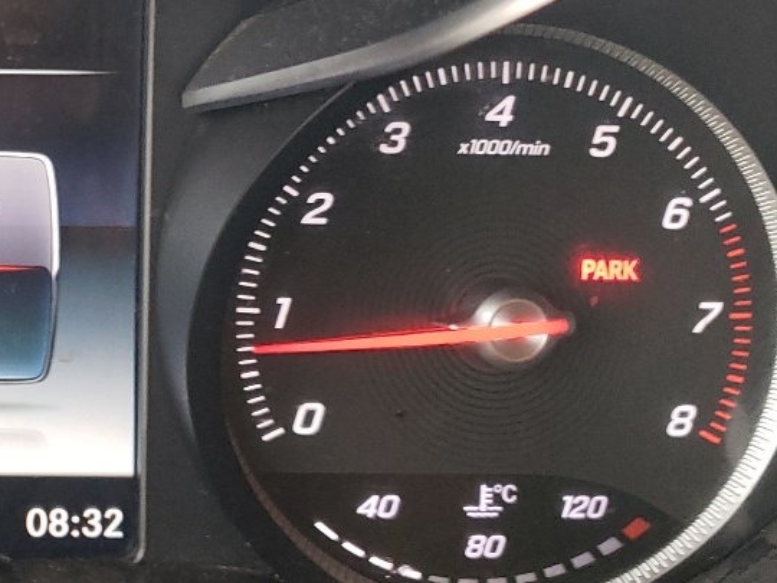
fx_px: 1728
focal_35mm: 77
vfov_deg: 19.0
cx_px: -160
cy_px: 147
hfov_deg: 23.2
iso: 165
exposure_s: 1/50
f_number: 1.5
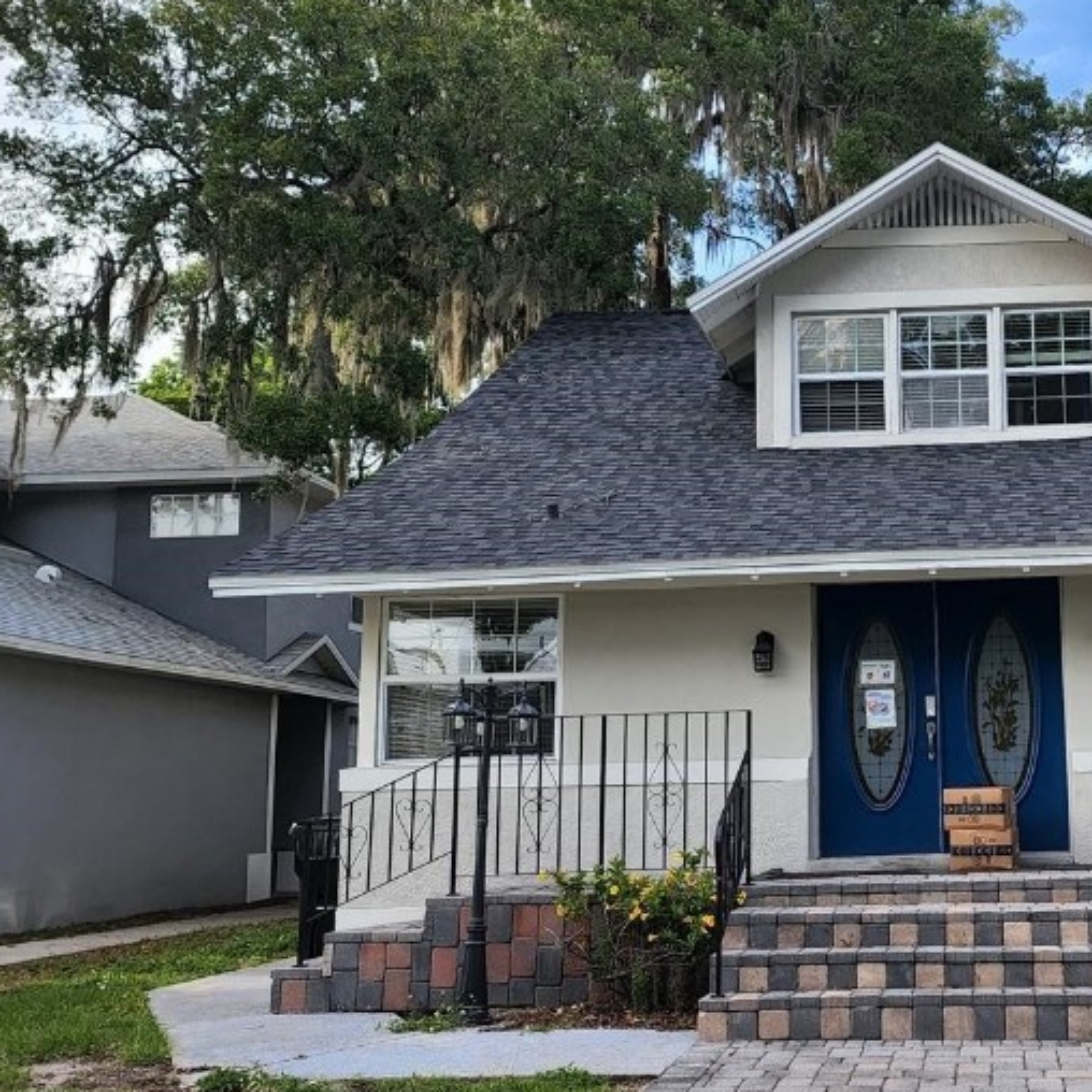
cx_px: 903
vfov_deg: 40.9
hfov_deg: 39.0
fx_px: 1463
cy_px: 591
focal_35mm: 41
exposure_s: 1/289
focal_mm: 6.4
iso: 12
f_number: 1.8
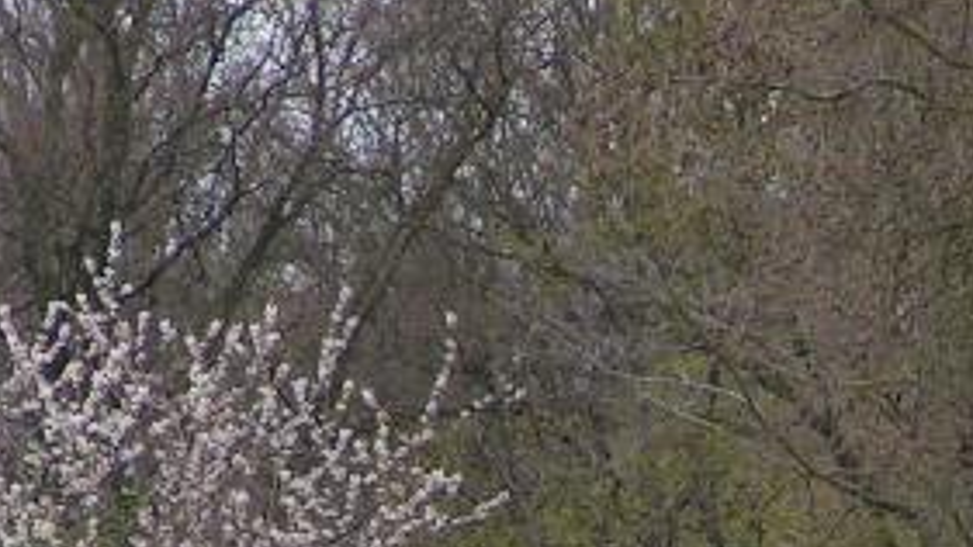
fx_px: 27216
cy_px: 883
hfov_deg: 2.0
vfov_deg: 1.2
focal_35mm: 1055
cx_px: 706
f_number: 3.5
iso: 100
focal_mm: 52
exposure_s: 1/500
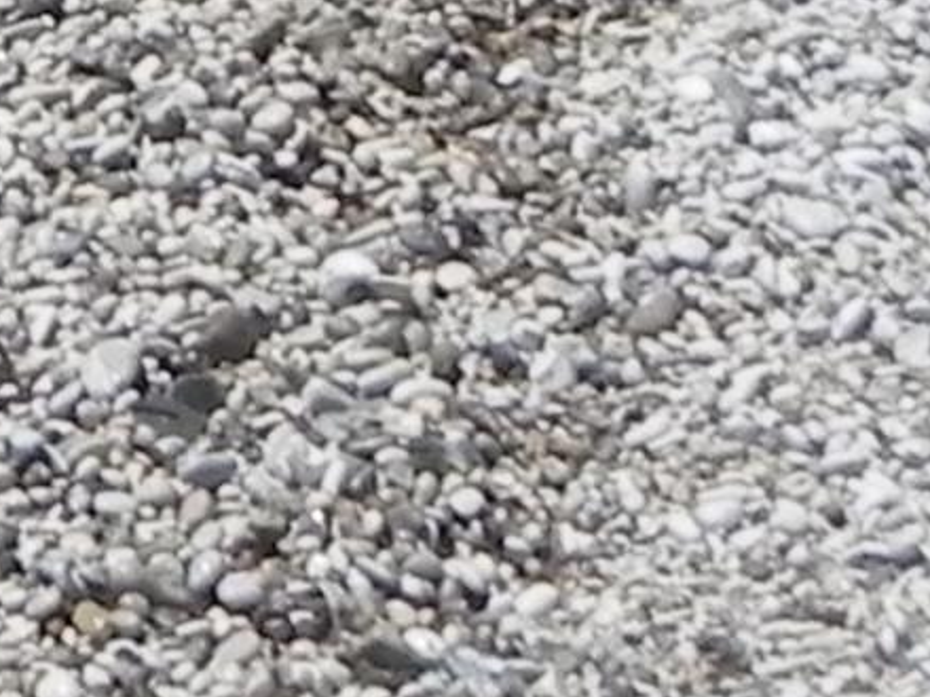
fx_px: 4460
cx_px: -1325
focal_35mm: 166
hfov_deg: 10.3
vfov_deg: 7.6
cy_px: -1497
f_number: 8
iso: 160
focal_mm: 4.6
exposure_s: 1/504
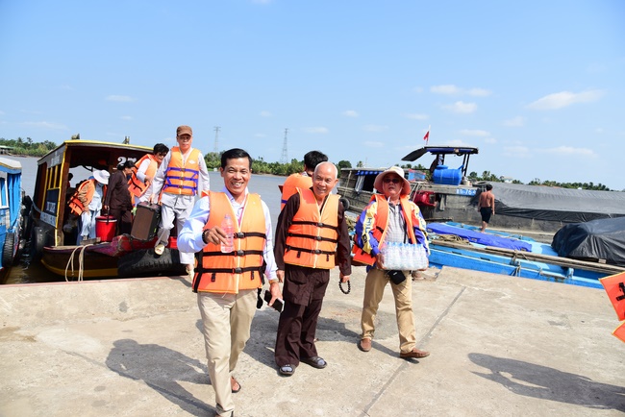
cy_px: 208
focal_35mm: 24
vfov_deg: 53.2
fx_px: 417
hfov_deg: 73.7
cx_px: 312
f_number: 6.3
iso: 200
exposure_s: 1/500
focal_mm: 24
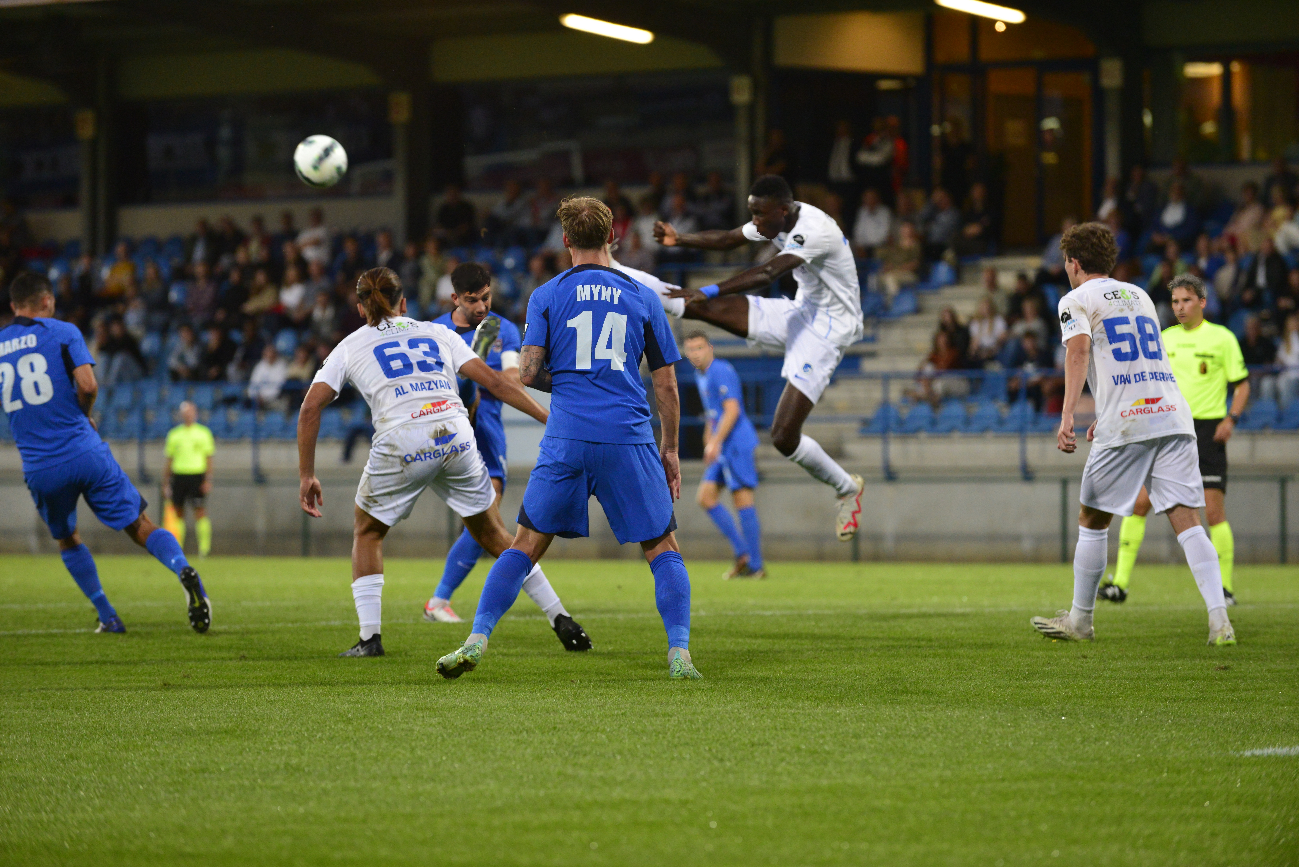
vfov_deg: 6.9
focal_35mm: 200
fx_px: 7219
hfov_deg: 10.3
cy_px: 434
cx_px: 650
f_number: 4
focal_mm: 200
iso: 3200
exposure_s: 1/1000
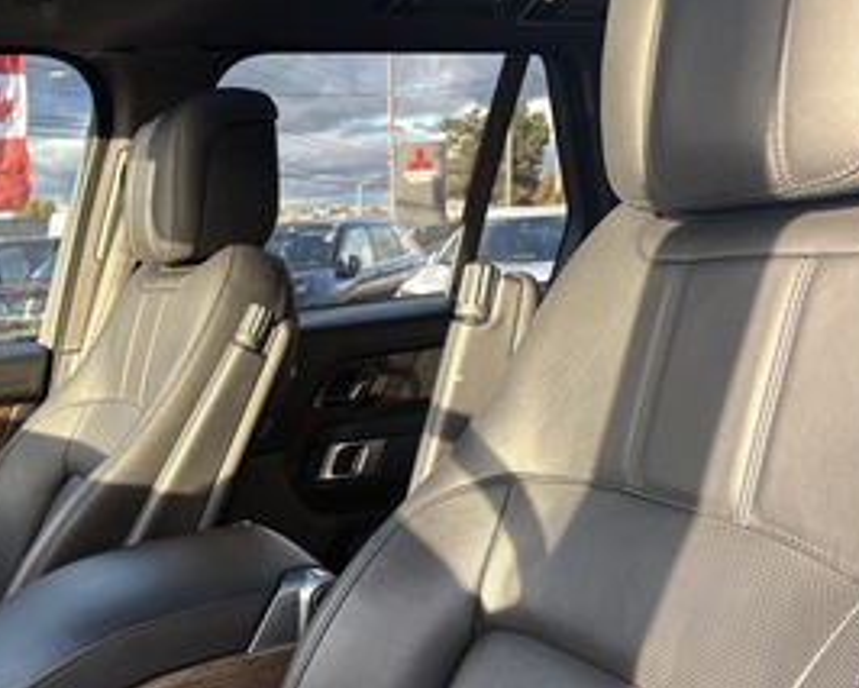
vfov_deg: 36.8
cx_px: 239
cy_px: 476
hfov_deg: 44.6
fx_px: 1017
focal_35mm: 40
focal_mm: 5.96
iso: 64
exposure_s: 1/121
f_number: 1.6
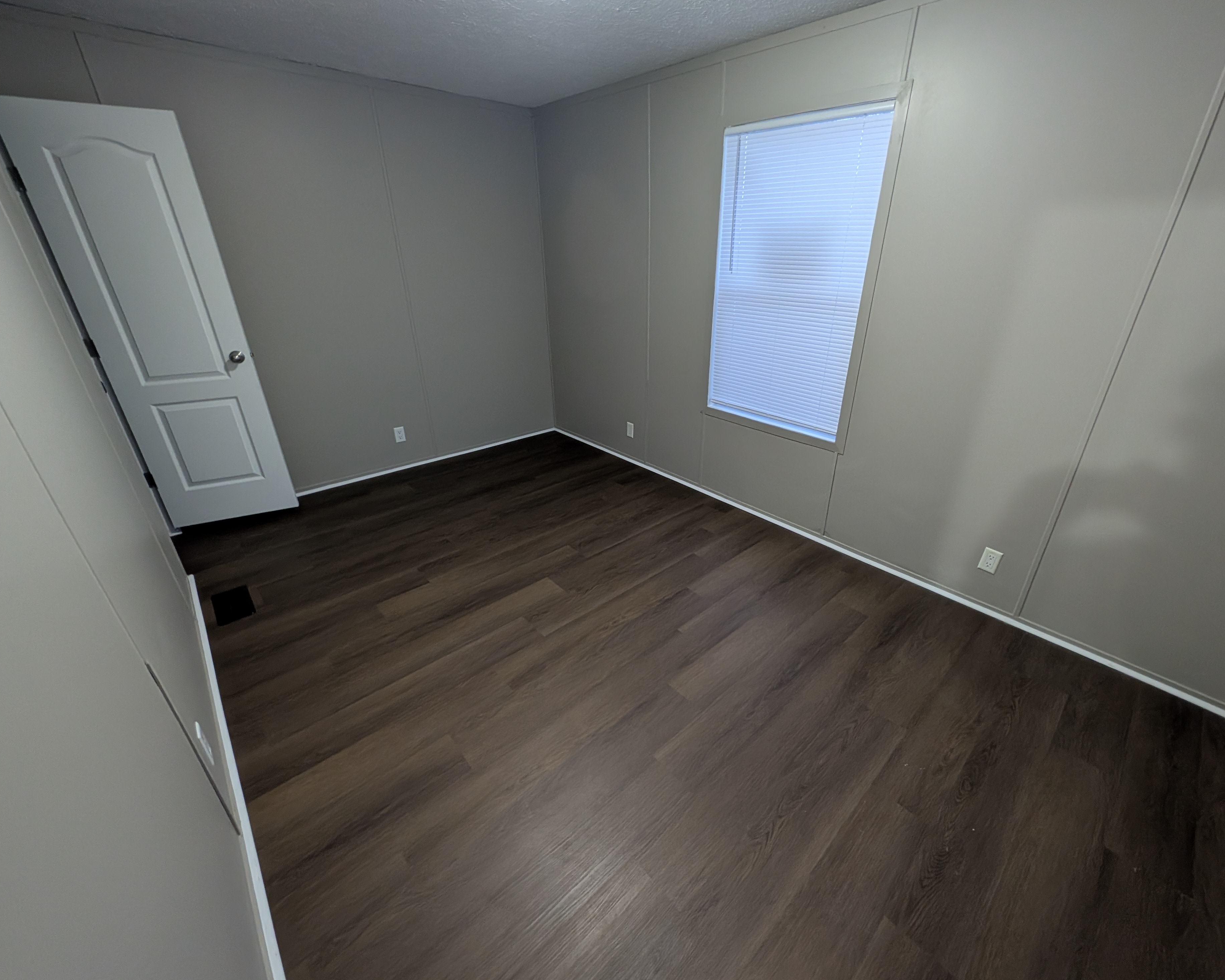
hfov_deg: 104.7
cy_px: 482
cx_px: 648
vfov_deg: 92.2
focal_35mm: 13
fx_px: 471
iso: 496
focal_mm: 2.23
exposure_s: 1/24
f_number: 1.95
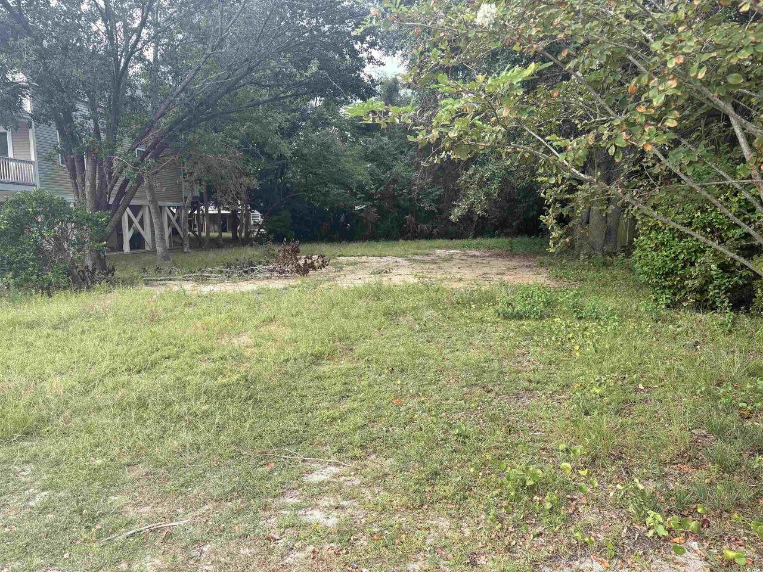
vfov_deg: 53.1
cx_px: 382
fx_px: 573
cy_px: 286
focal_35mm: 26
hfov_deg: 67.3
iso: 50
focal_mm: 5.96
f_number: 1.6
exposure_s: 1/591
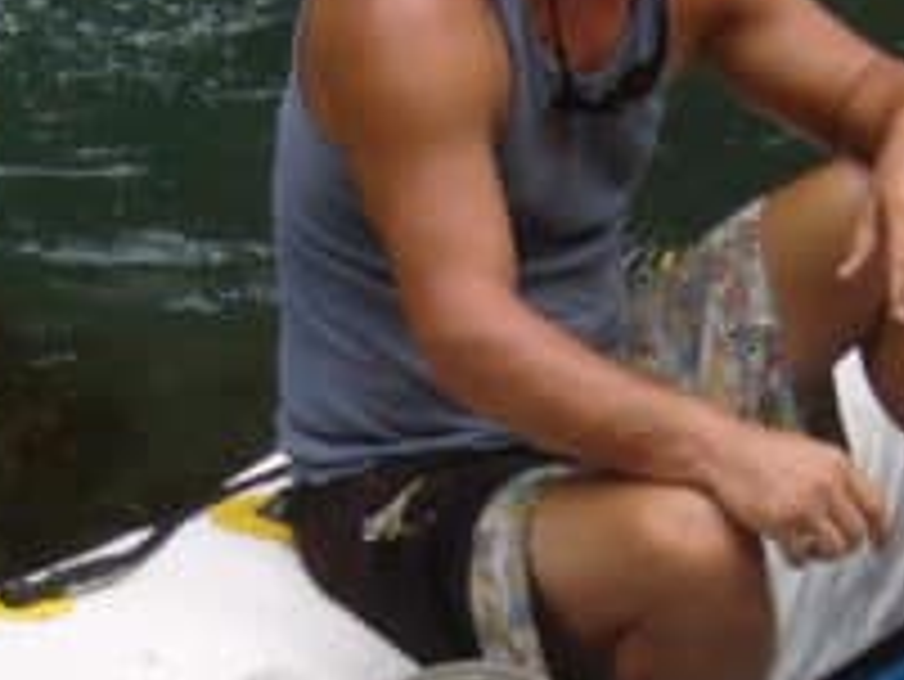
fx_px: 4651
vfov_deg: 8.3
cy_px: 432
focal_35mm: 178
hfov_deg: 11.1
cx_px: 652
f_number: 2.8
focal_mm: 5.8
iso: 80
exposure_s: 1/250
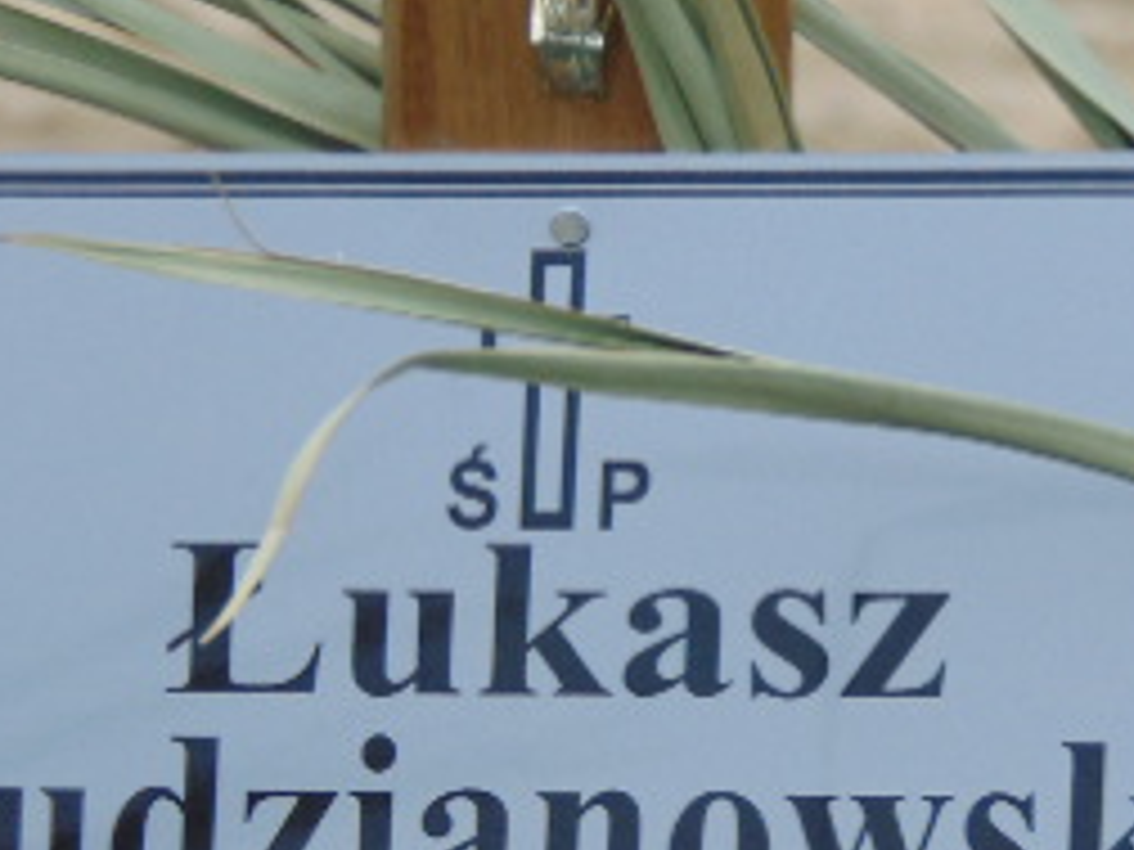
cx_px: 554
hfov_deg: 3.1
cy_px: 859
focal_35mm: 635
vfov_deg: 2.3
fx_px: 20802
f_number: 4.1
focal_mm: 44.9
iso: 80
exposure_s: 1/200
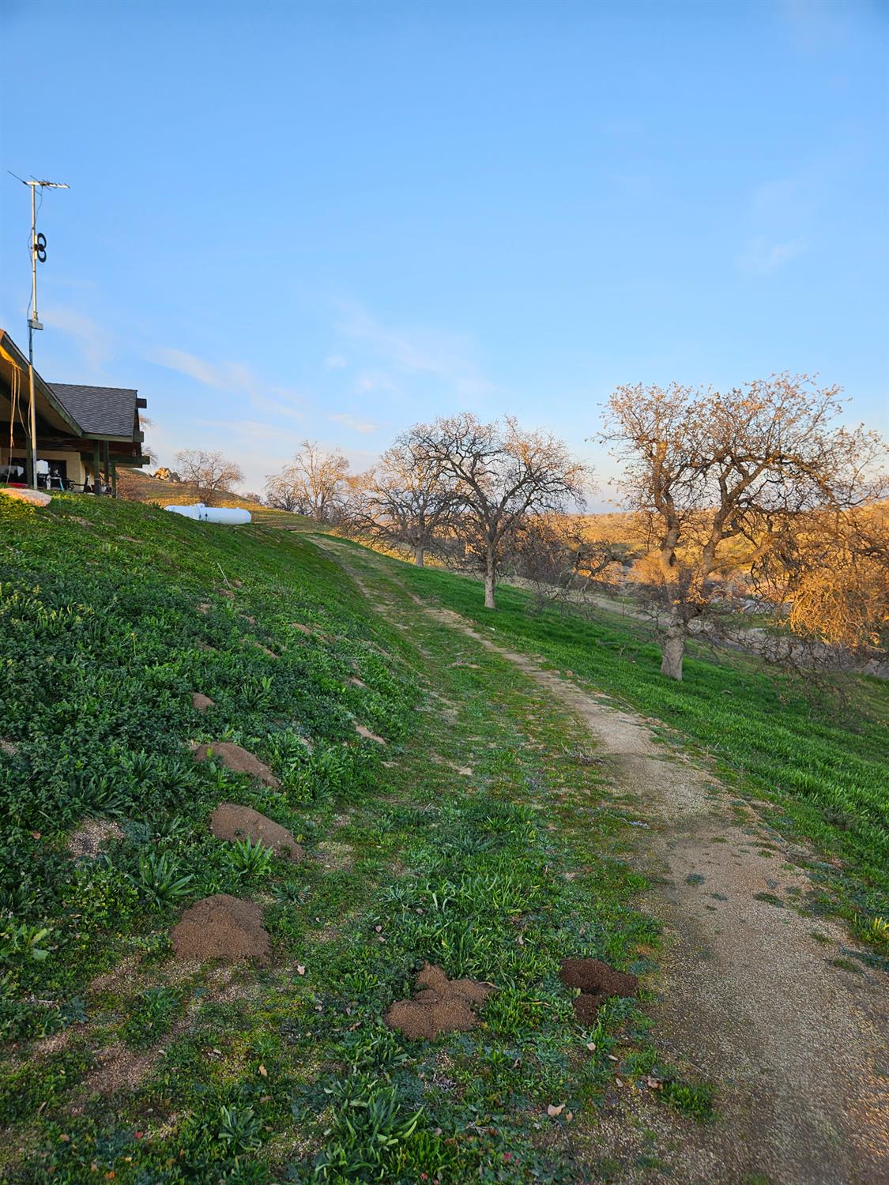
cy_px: 592
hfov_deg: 58.9
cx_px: 444
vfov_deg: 73.9
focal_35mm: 23
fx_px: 788
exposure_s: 1/291
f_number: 1.8
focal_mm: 5.4
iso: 25
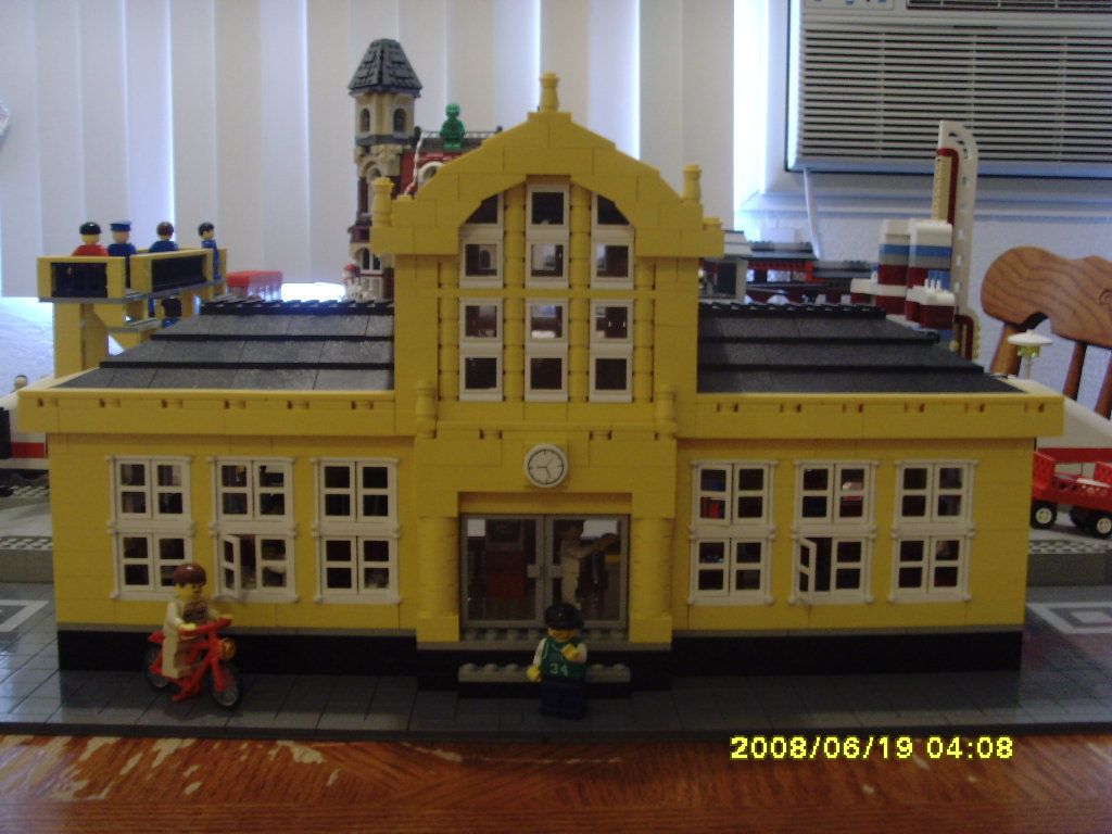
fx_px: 1253
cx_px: 556
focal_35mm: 39
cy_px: 417
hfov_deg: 47.9
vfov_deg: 36.8
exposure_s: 1/10
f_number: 3.5
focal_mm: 6.6
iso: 200
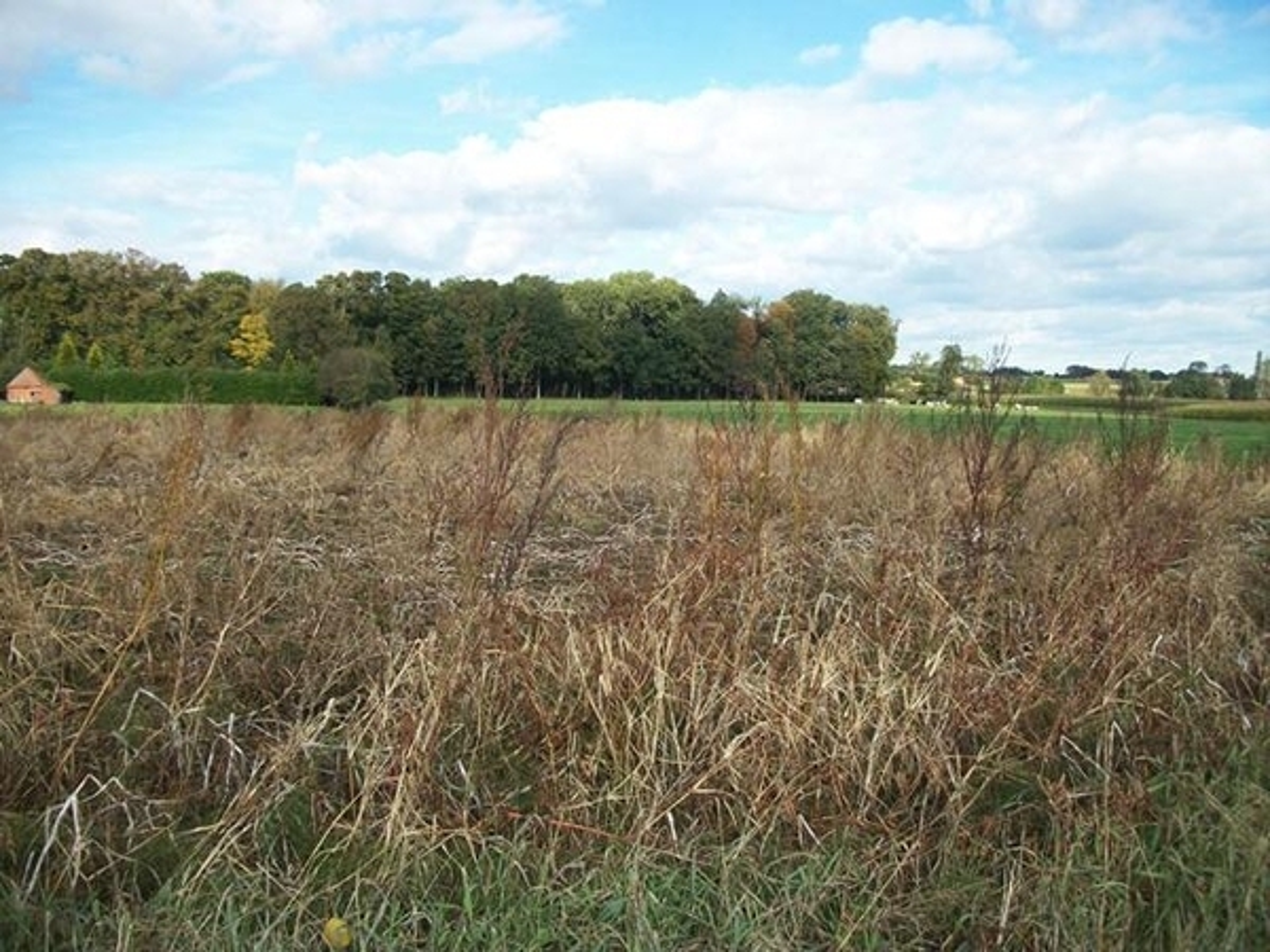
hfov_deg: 56.8
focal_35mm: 32
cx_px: 635
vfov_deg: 44.2
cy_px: 476
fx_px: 1174
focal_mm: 5.7
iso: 80
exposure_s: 1/640
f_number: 2.9
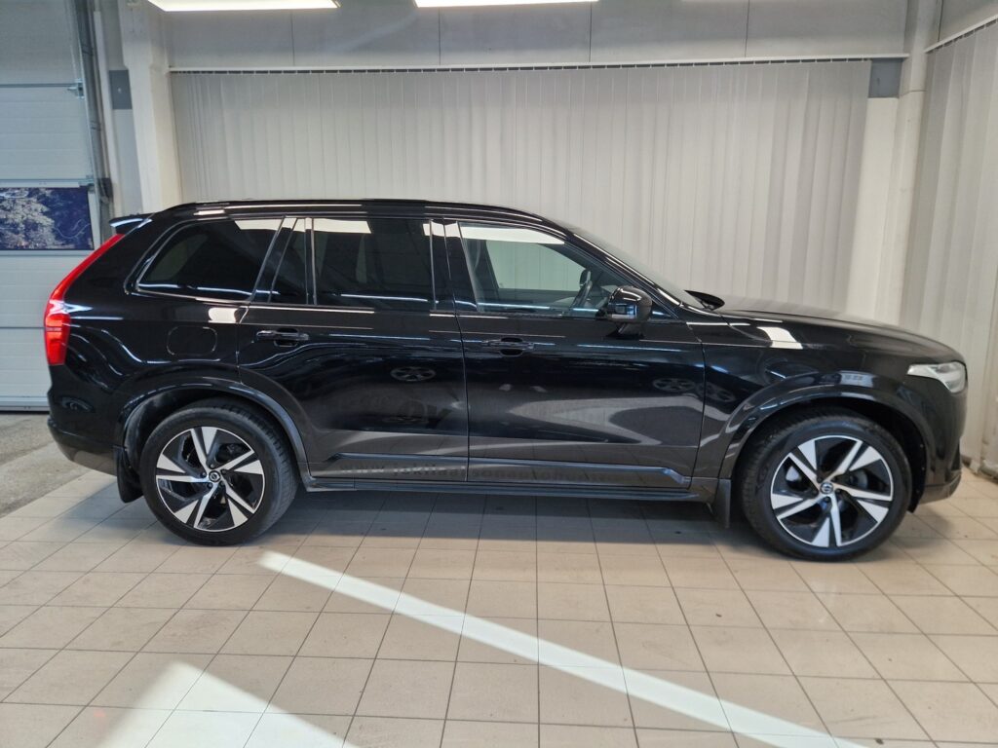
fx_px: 663
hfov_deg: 73.9
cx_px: 499
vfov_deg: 58.9
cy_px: 374
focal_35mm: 23
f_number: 1.8
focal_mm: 5.4
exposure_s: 1/180
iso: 160
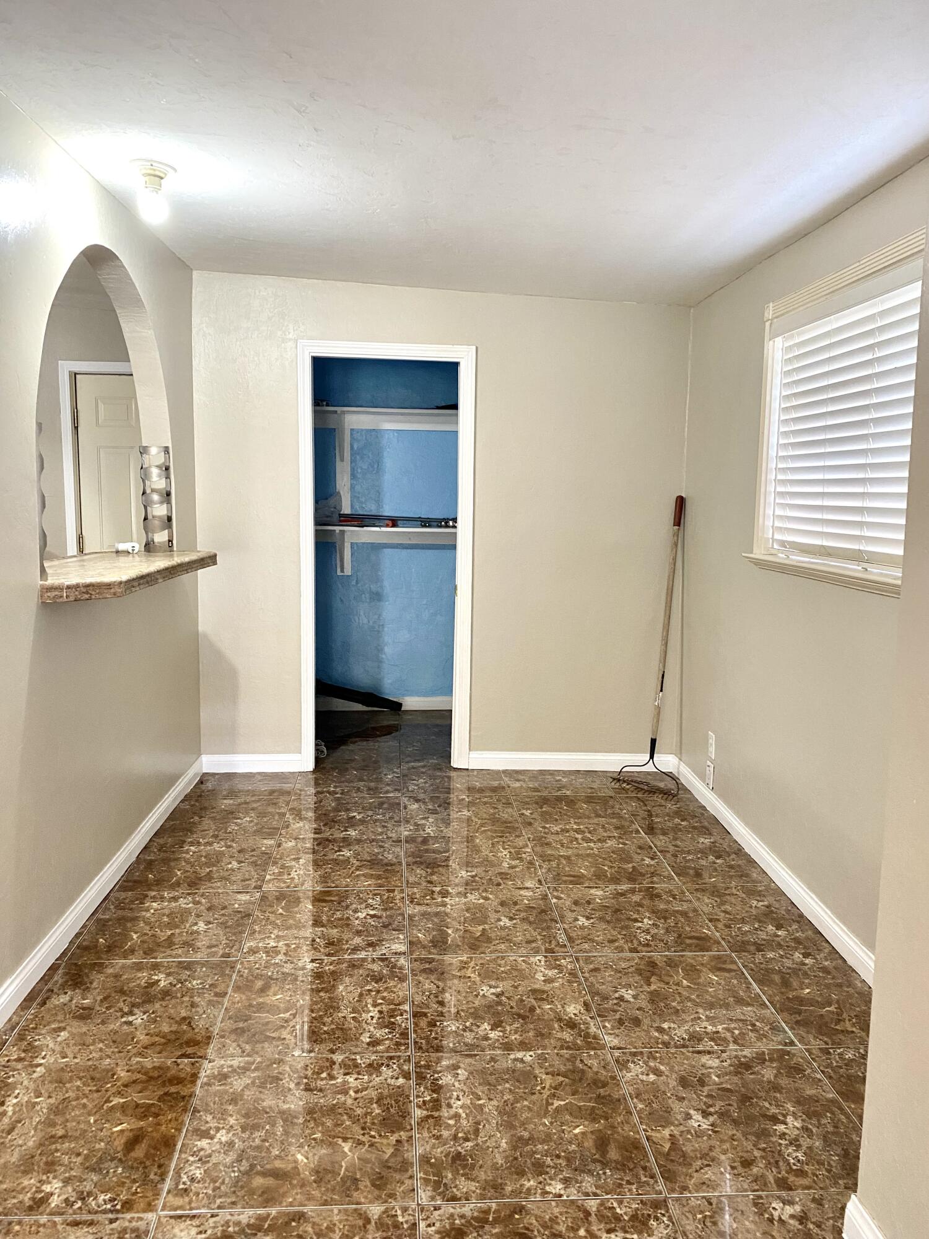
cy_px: 620
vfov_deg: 67.3
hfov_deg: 53.1
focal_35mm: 26
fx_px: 930
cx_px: 464
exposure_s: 1/60
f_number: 1.8
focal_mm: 4.25
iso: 320
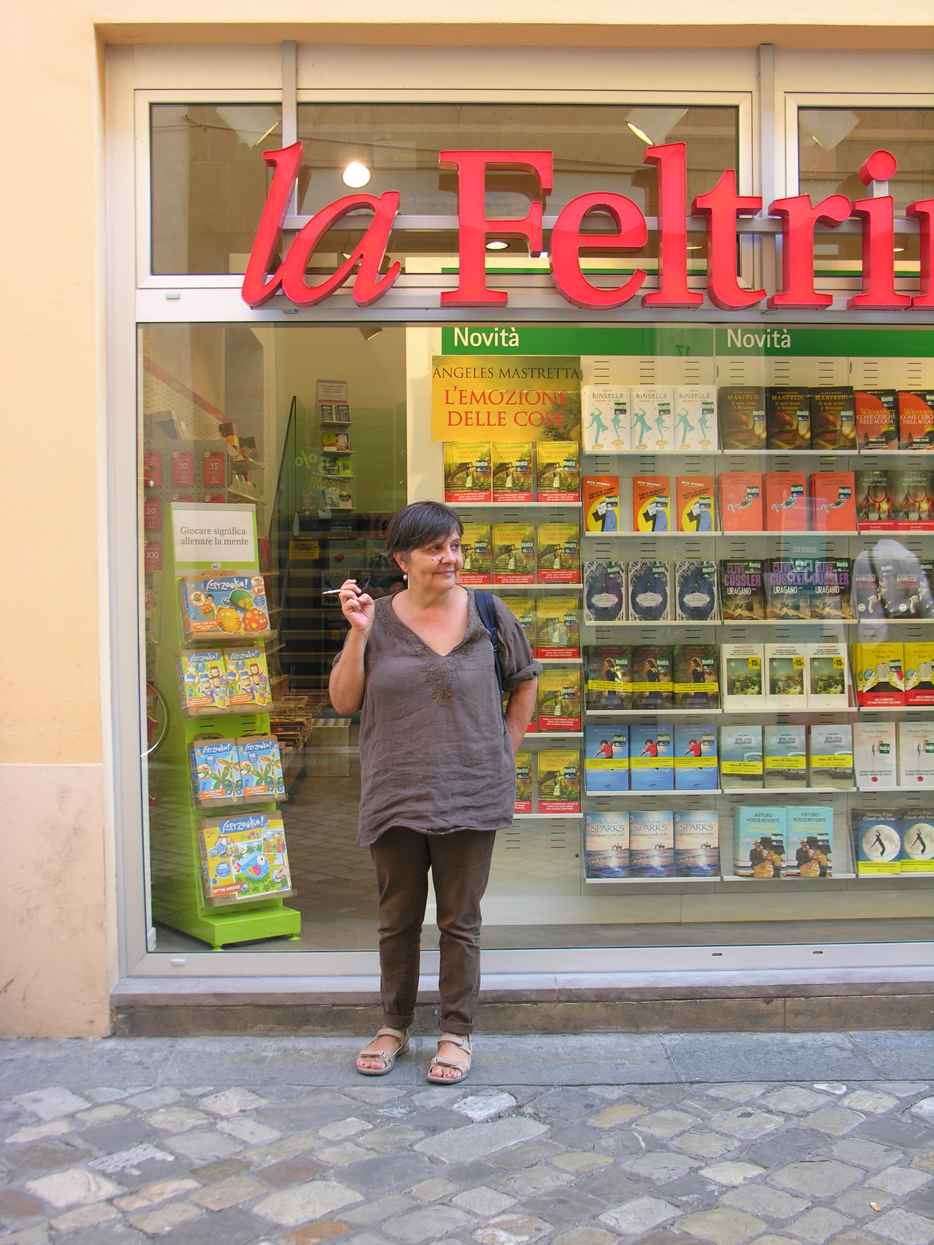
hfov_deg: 33.6
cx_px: 467
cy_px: 622
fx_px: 1547
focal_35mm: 43
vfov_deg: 43.9
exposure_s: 1/30.3
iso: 50
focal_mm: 11
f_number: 2.9
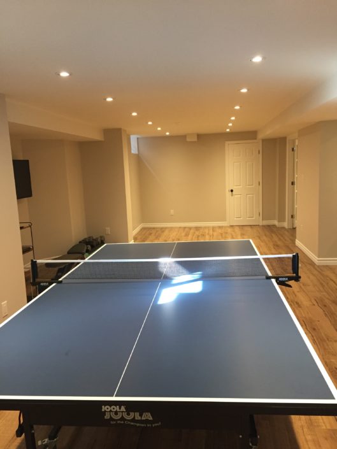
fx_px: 376
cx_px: 168
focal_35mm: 29
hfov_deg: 48.2
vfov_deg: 61.7
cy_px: 224
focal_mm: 4.15
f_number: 2.2
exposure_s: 1/33
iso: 200
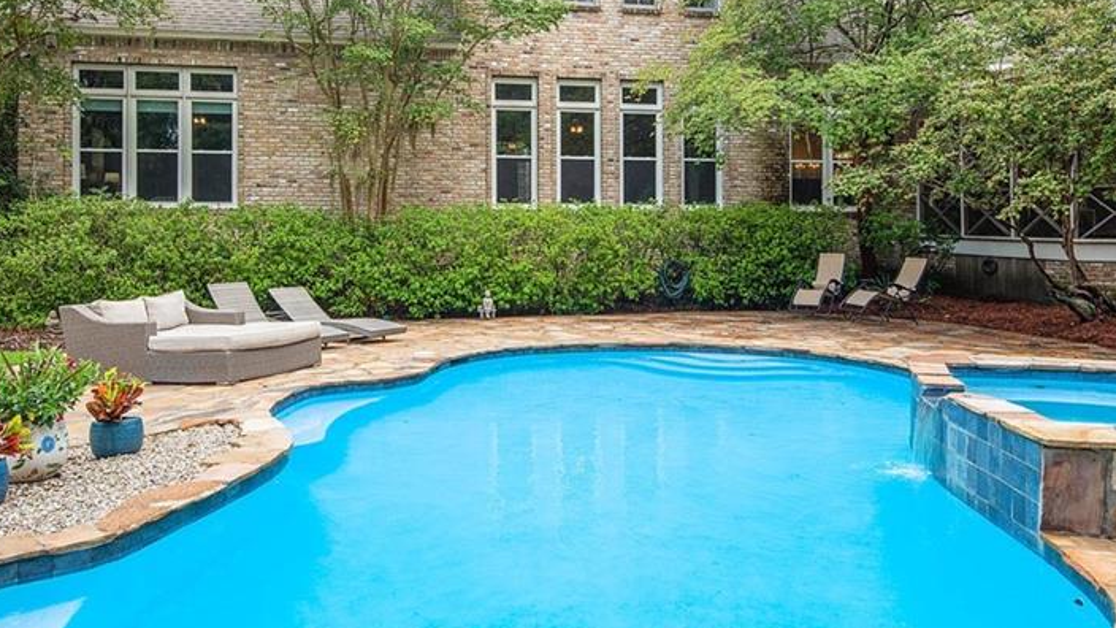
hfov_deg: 61.0
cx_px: 563
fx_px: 947
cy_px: 178
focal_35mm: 32
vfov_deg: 36.0
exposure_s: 1/40
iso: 200
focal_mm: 21
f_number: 10
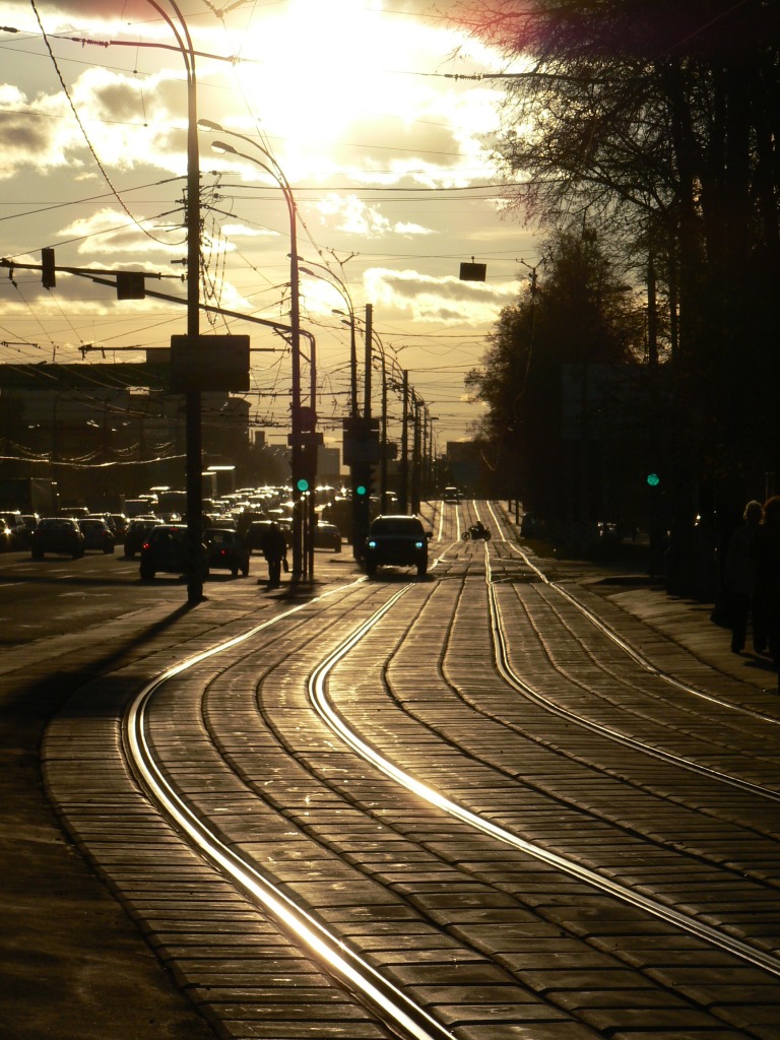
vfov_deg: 13.7
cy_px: 520
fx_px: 4326
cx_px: 390
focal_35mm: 144
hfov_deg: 10.3
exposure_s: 1/2000
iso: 100
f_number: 8
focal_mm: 24.1
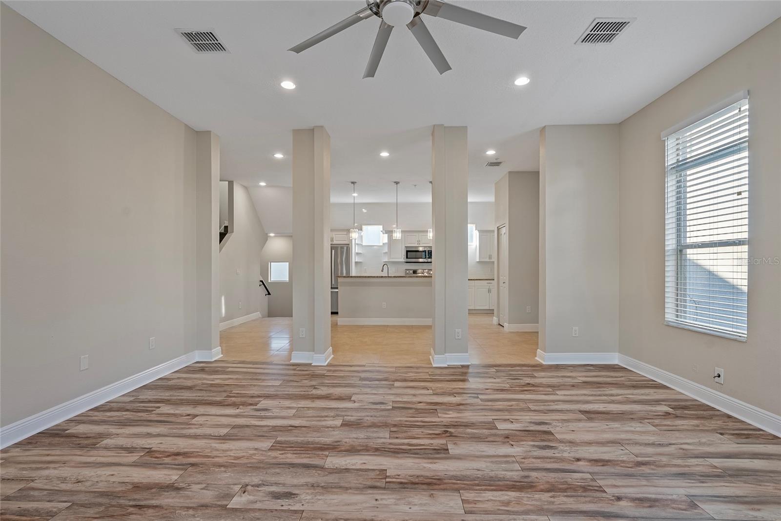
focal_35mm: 16
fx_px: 347
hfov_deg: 96.7
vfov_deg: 73.8
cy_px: 260
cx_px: 390
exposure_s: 1/1.25
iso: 250
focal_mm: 16
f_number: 8
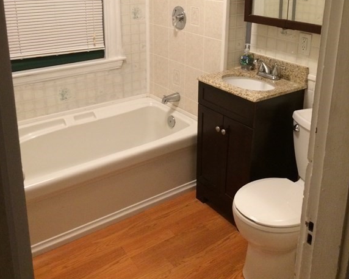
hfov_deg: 47.9
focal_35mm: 38
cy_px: 69
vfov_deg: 38.2
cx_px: 174
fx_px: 393
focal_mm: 4.15
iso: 160
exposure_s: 1/30
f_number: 2.2
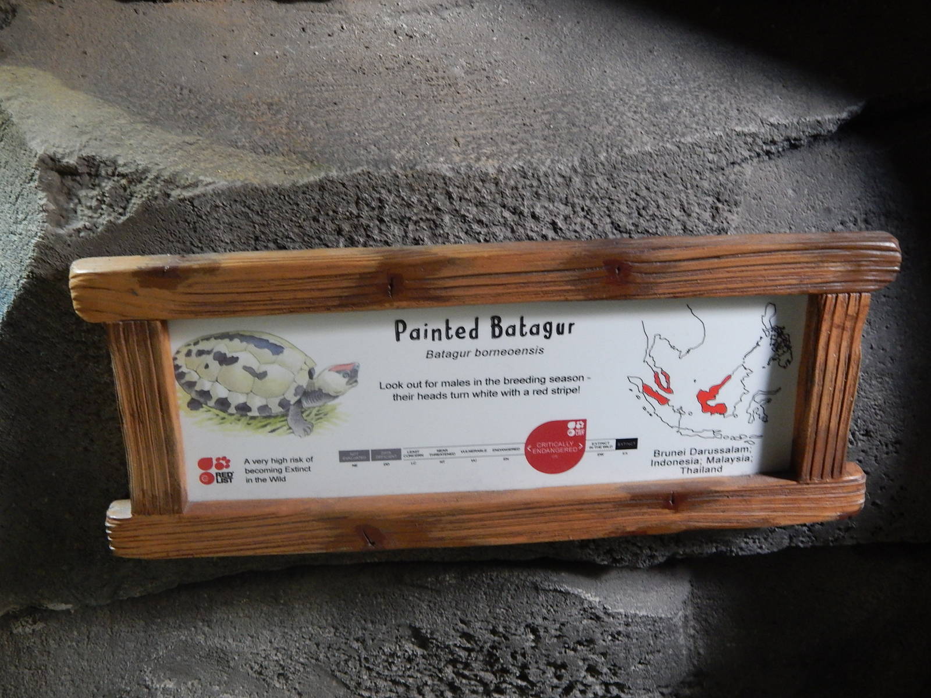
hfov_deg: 43.9
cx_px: 466
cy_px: 349
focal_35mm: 43
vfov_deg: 33.6
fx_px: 1156
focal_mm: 7.7
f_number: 3.6
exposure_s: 1/10
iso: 400
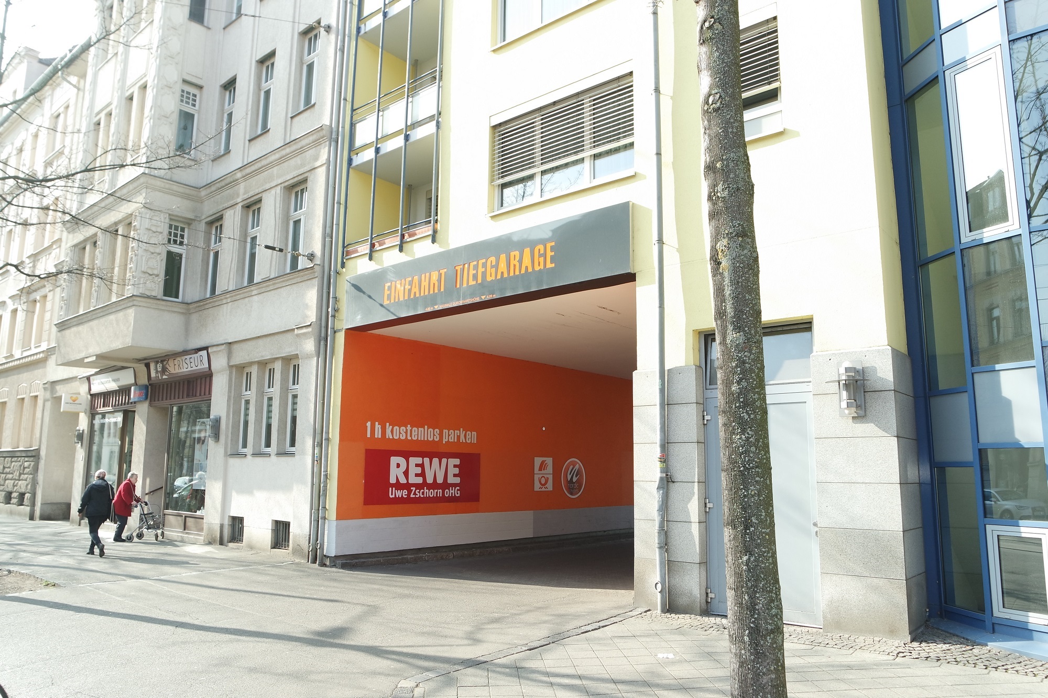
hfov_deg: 73.7
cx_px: 524
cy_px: 349
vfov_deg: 53.1
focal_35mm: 24
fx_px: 699
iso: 400
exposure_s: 1/180
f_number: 5.6
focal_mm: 16
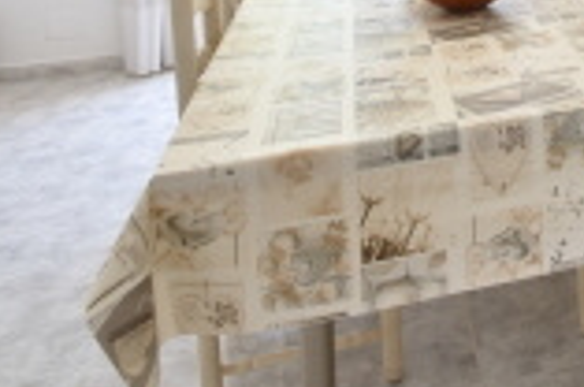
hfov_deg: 34.0
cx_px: 670
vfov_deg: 23.5
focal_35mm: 49
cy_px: -143
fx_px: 793
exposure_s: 1/5
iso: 100
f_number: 9
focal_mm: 10
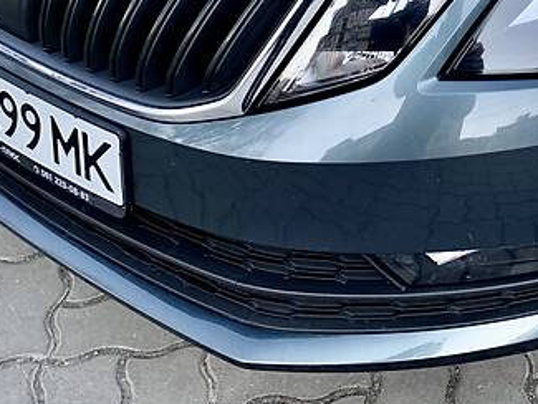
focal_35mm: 64
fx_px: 995
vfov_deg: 21.3
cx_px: 467
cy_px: -86
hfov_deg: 29.2
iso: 25
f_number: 1.8
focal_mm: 4.2
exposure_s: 1/188
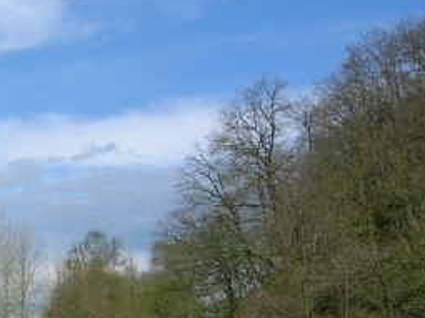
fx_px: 982
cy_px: 220
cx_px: -52
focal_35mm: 80
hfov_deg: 22.9
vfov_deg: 18.4
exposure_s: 1/480
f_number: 4.9
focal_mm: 5.7
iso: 50
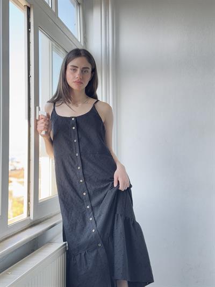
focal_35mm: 48
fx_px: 397
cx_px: 108
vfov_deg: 39.6
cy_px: 144
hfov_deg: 30.3
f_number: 1.78
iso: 64
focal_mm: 6.76
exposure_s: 1/121
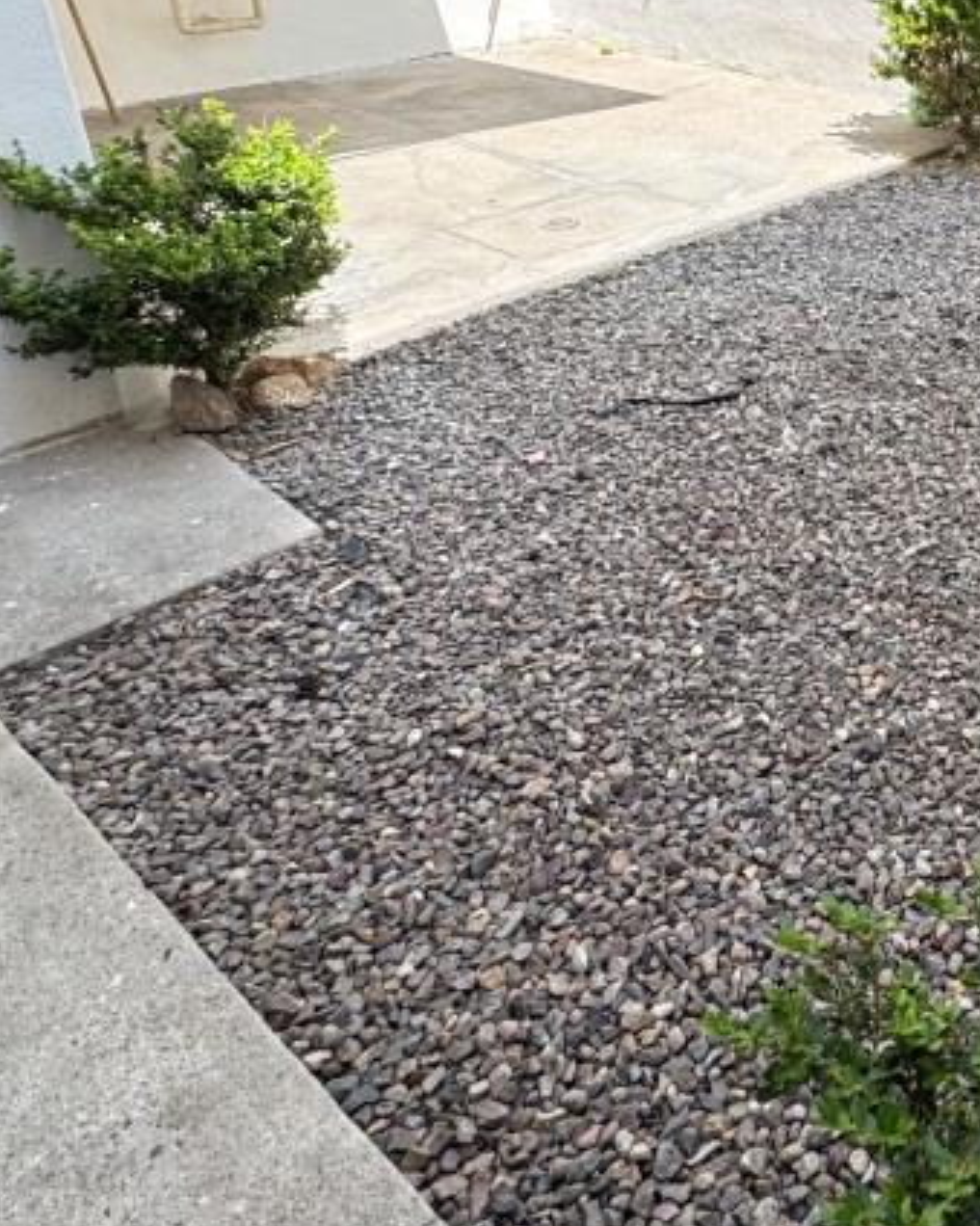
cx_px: 1058
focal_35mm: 33
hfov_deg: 37.7
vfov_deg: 51.0
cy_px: 249
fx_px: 1197
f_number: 2.2
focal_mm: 2.22
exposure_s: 1/394
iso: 40
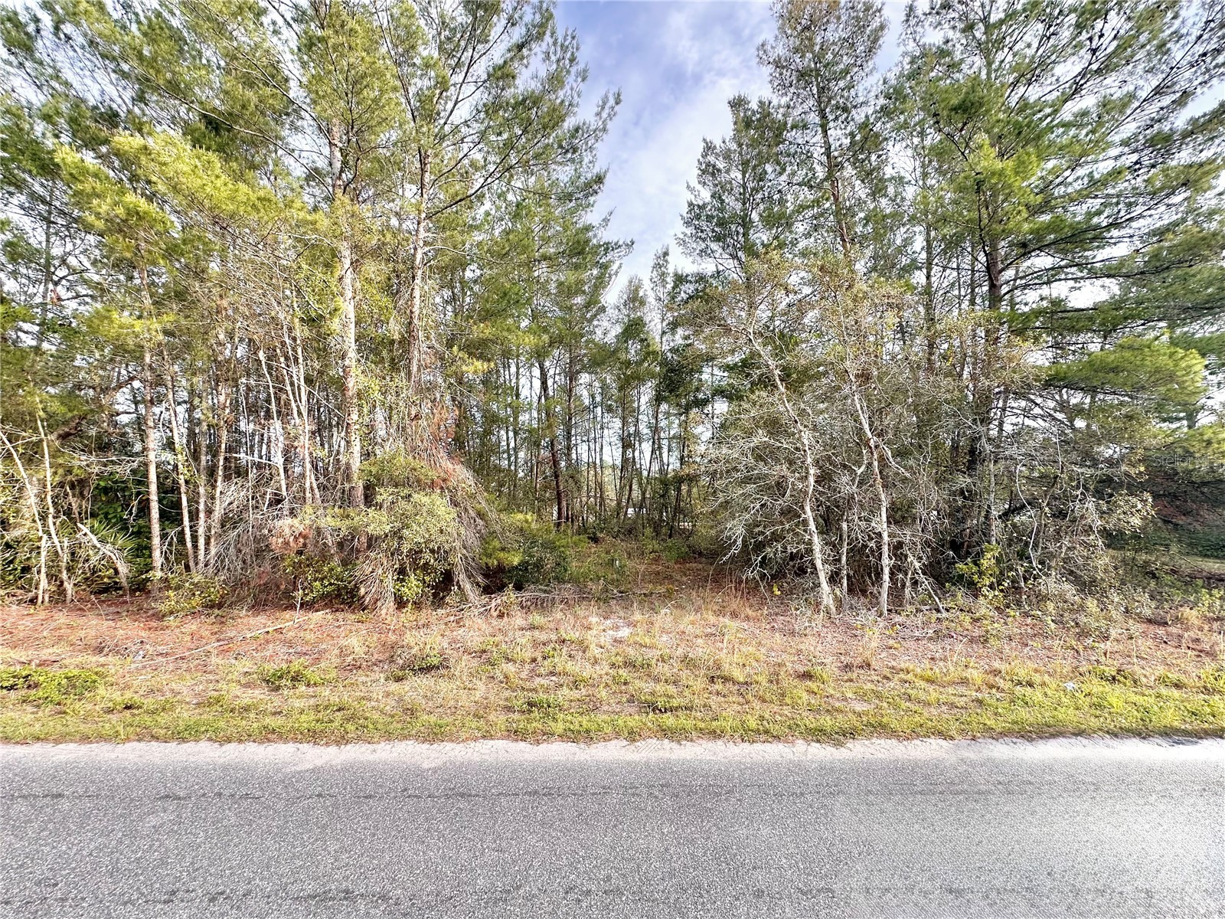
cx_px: 612
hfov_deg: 102.1
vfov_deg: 85.7
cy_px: 460
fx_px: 495
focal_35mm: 14
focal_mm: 2.22
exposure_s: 1/267
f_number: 2.2
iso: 40
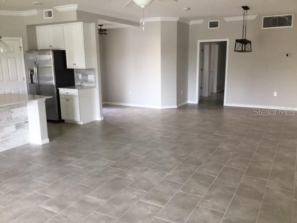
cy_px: 112
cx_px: 148
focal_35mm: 31
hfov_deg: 58.4
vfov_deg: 45.4
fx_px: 266
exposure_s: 1/30
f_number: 2.4
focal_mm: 3.3
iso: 80
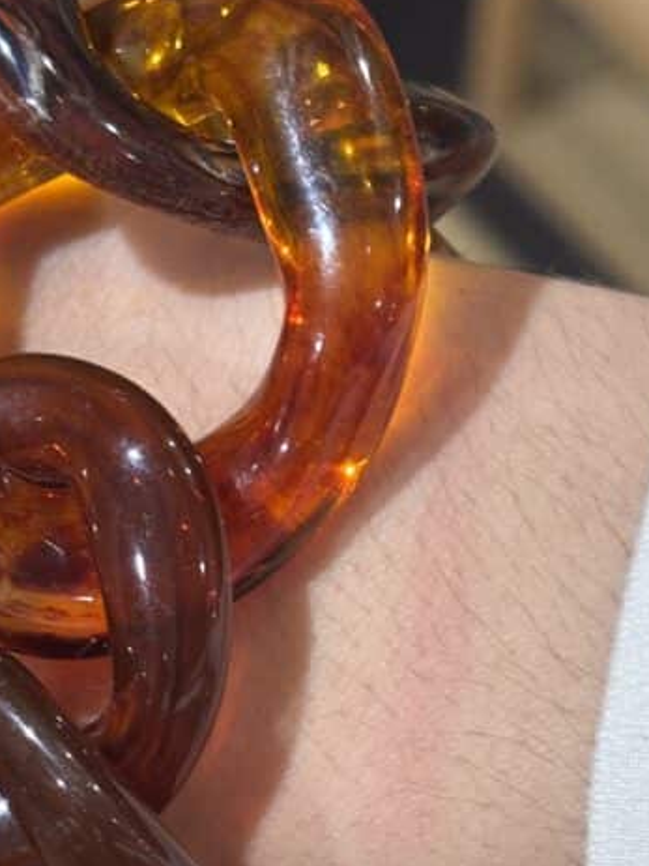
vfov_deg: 17.1
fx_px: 2876
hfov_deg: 12.9
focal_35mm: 115
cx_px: 221
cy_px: 602
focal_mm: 5.96
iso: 25
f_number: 1.6
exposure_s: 1/50
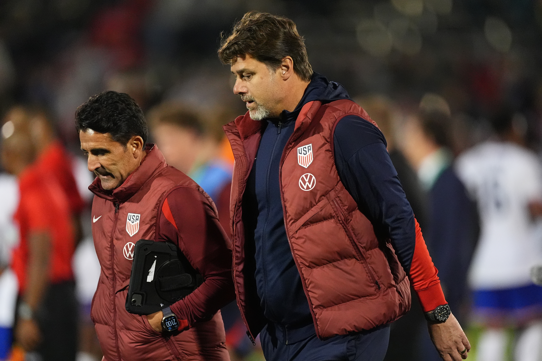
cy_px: 180
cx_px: 271
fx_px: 9033
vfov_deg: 2.3
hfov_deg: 3.4
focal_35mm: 600
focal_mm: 600
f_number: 4
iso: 6400
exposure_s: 1/1600
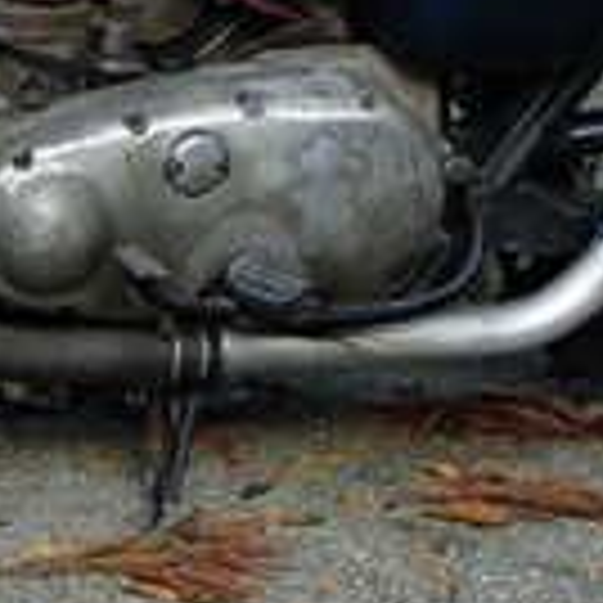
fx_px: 5420
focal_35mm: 275
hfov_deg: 6.3
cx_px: -14
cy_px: -191
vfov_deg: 6.3
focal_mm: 50
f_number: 1.8
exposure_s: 1/80
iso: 800
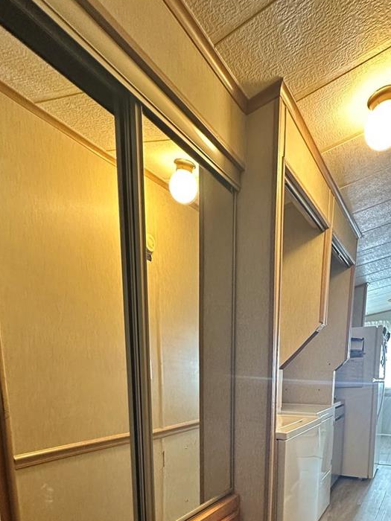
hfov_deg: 56.5
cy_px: 437
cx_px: 226
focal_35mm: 24
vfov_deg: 63.5
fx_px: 361
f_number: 2.2
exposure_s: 1/60
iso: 640
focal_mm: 2.22
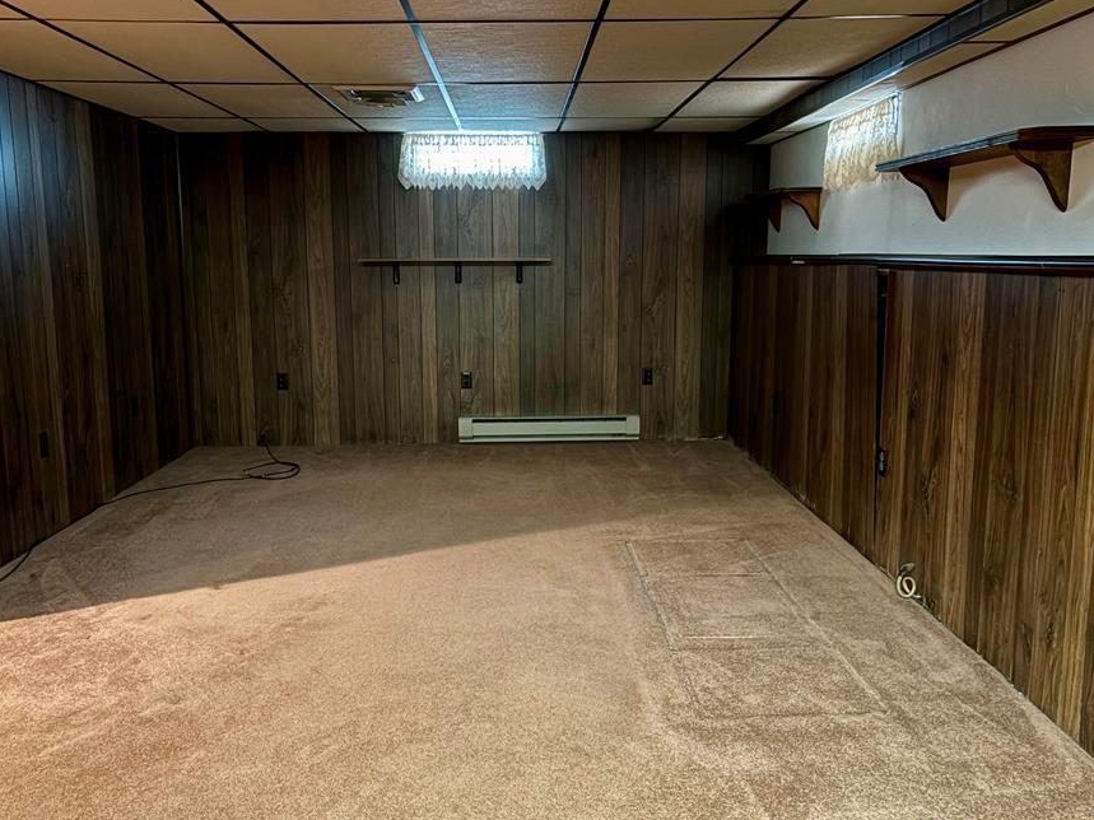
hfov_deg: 58.3
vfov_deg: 45.4
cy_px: 419
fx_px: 980
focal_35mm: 31
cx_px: 525
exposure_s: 1/12
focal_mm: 5.96
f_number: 1.6
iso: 640
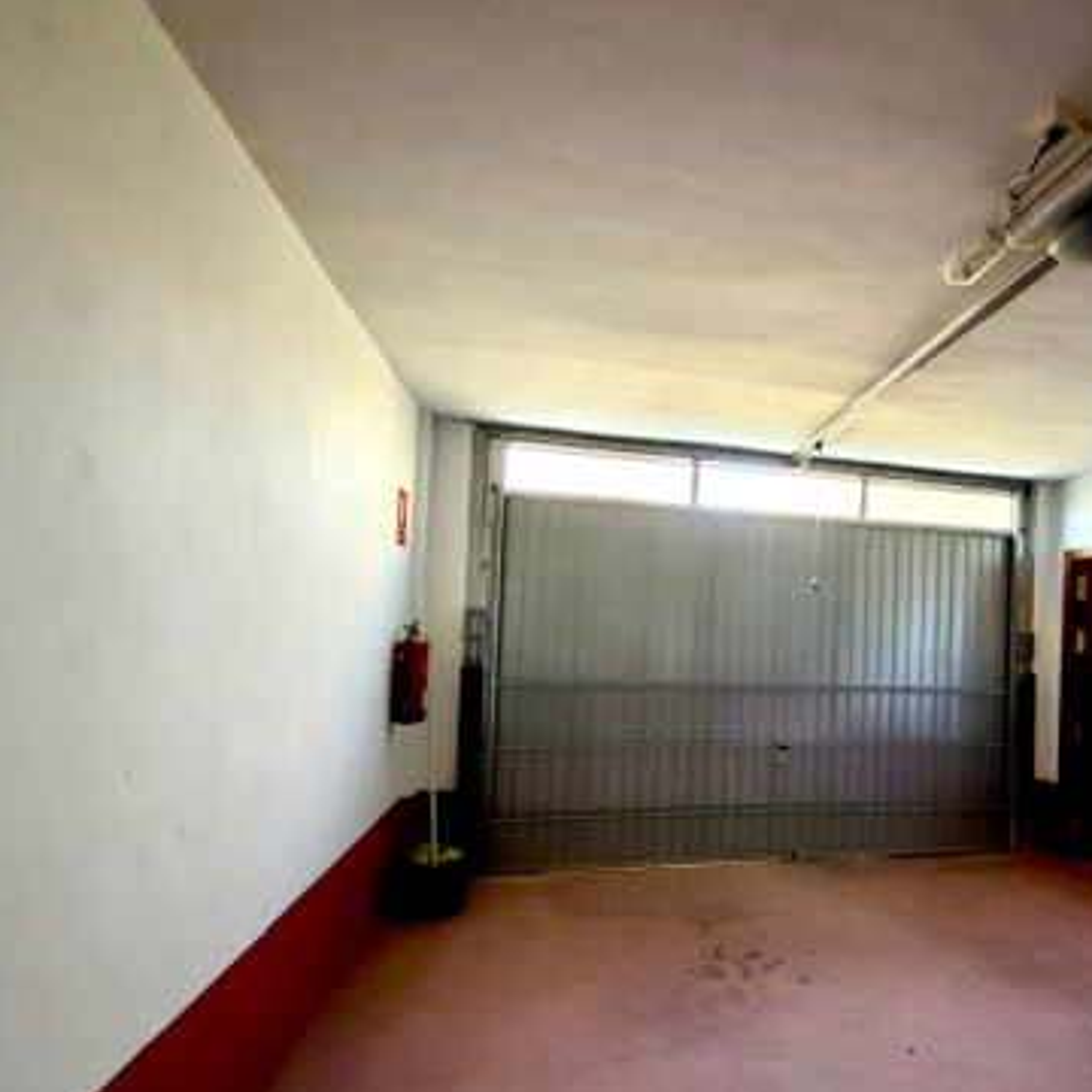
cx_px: 792
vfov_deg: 69.3
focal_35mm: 22
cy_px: 625
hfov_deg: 66.2
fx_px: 785
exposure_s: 1/50
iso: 1000
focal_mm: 2.22
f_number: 2.2
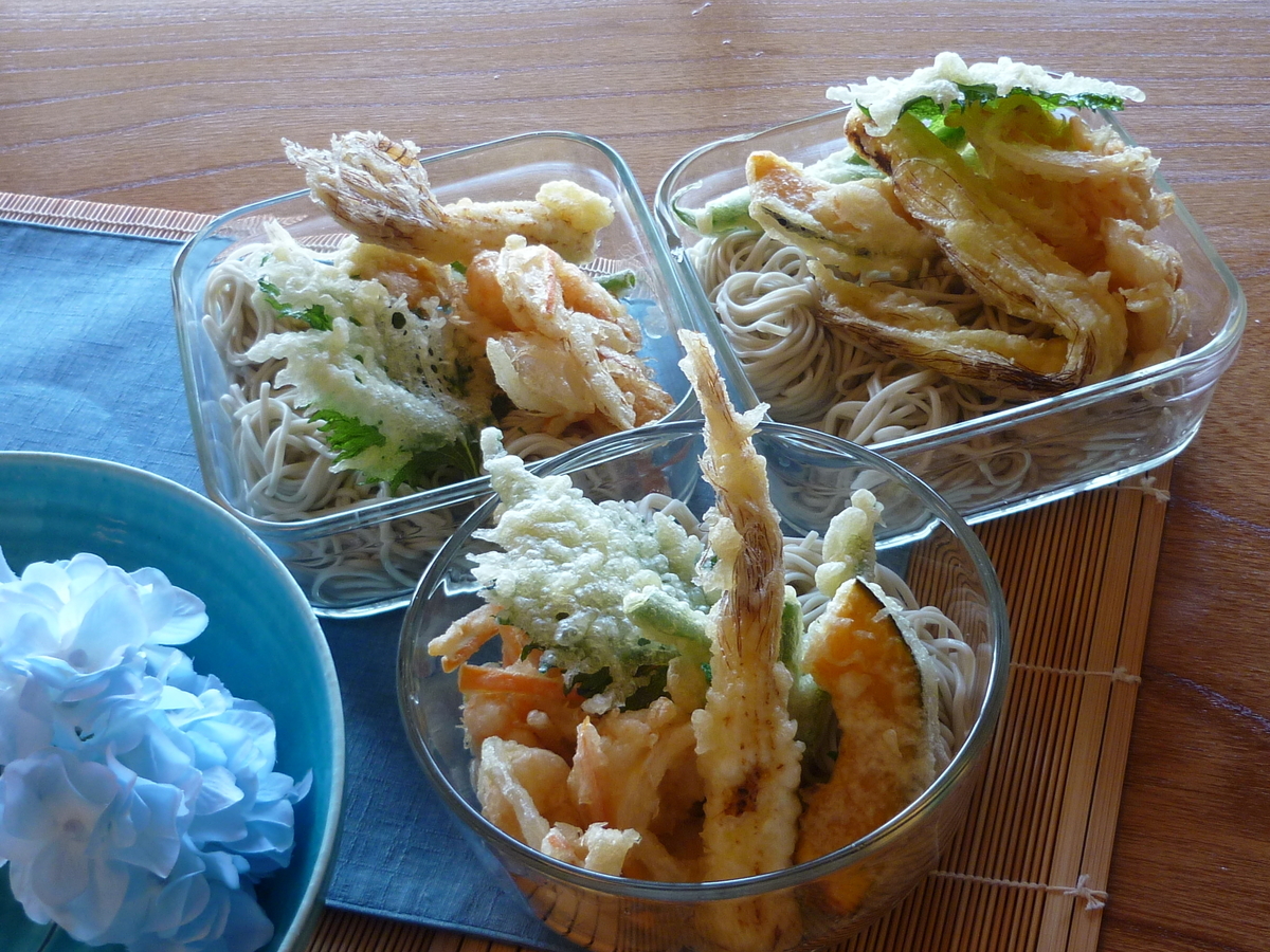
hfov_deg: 32.7
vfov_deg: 24.8
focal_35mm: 59
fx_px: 2165
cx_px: 635
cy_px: 476
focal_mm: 6.9
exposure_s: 1/40
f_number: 3
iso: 125
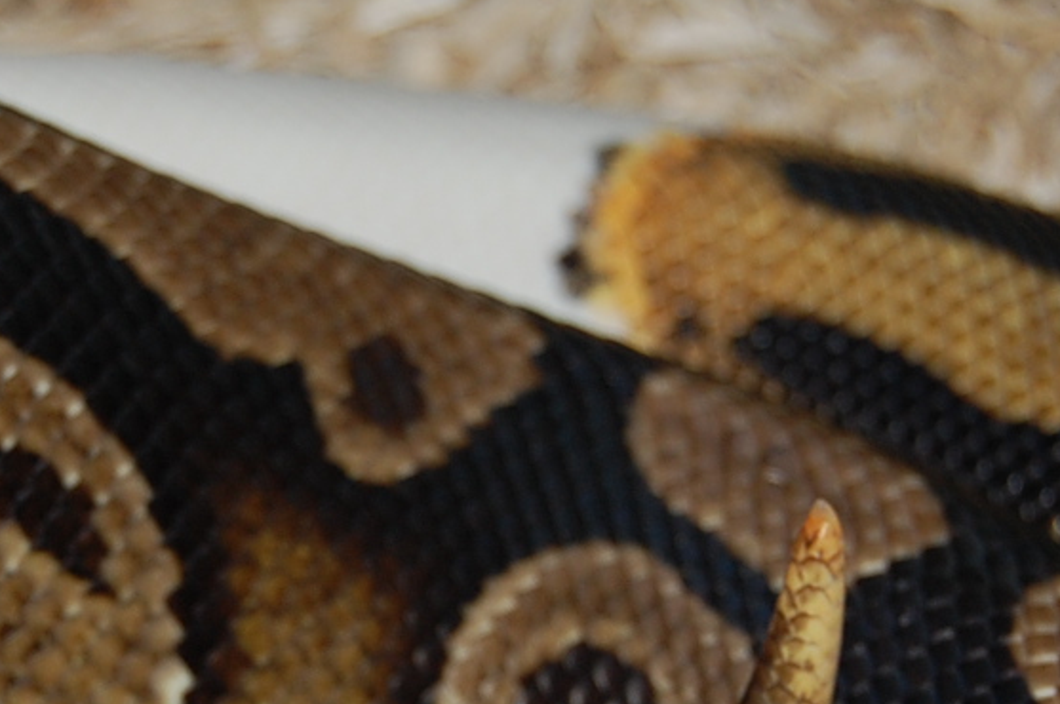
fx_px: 4529
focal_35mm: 154
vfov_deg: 8.9
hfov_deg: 13.3
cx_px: 154
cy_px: 597
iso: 400
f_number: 5
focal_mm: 38
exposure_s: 1/60
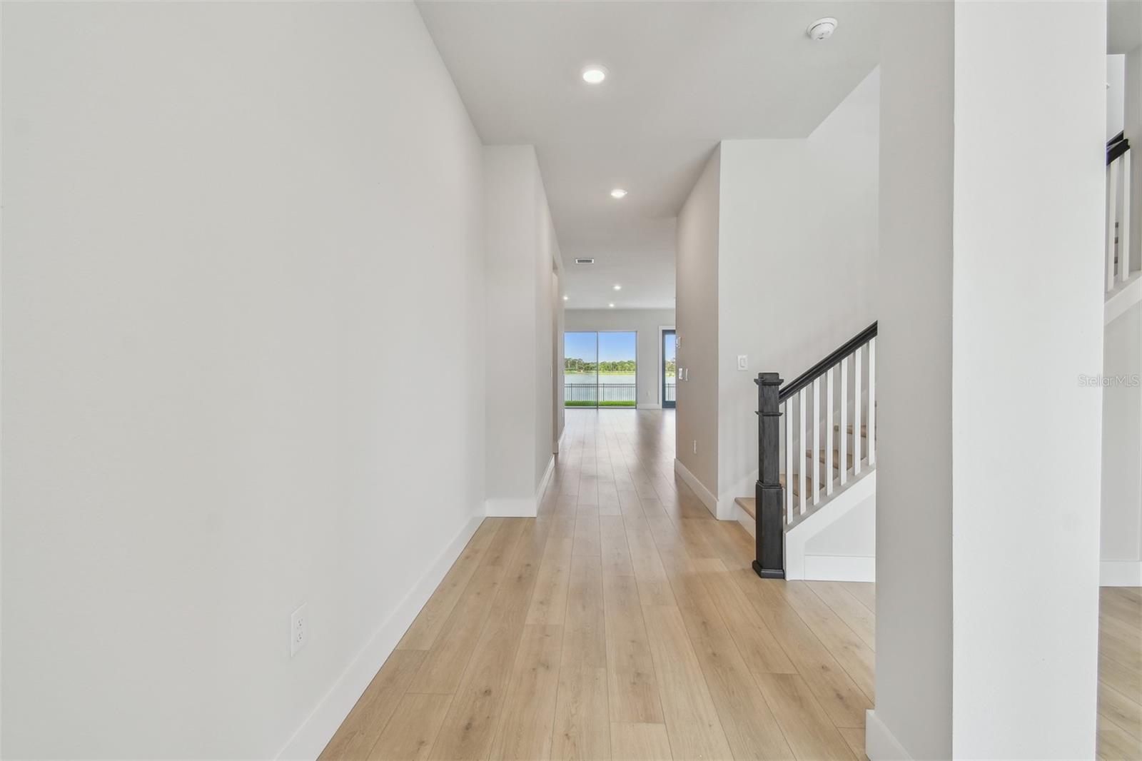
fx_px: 476
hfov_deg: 100.4
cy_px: 380
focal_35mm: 15
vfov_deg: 77.3
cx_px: 571
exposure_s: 1/160
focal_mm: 10
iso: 100
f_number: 7.1
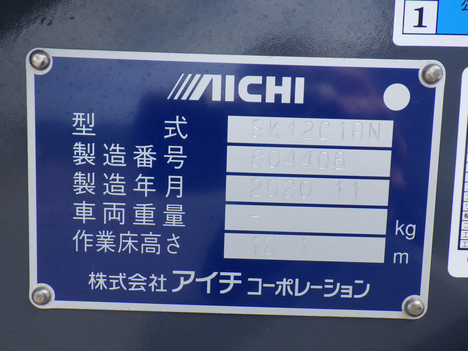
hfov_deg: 63.4
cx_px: 234
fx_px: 379
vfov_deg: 49.7
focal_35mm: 28
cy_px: 176
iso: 125
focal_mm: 5
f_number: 4.2
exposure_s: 1/320
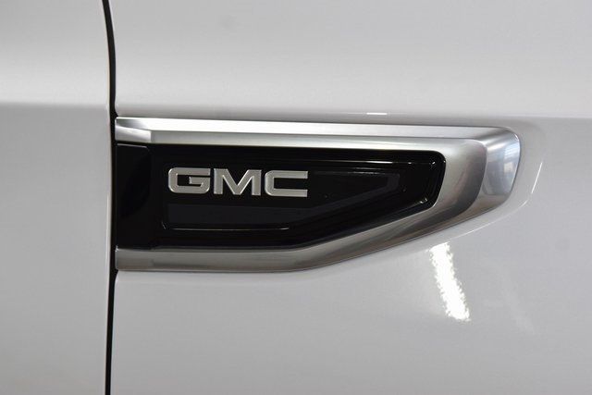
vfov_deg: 13.0
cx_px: 296
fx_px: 1727
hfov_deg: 19.5
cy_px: 198
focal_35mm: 105
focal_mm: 70
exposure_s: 1/125
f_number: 5.6
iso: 1600
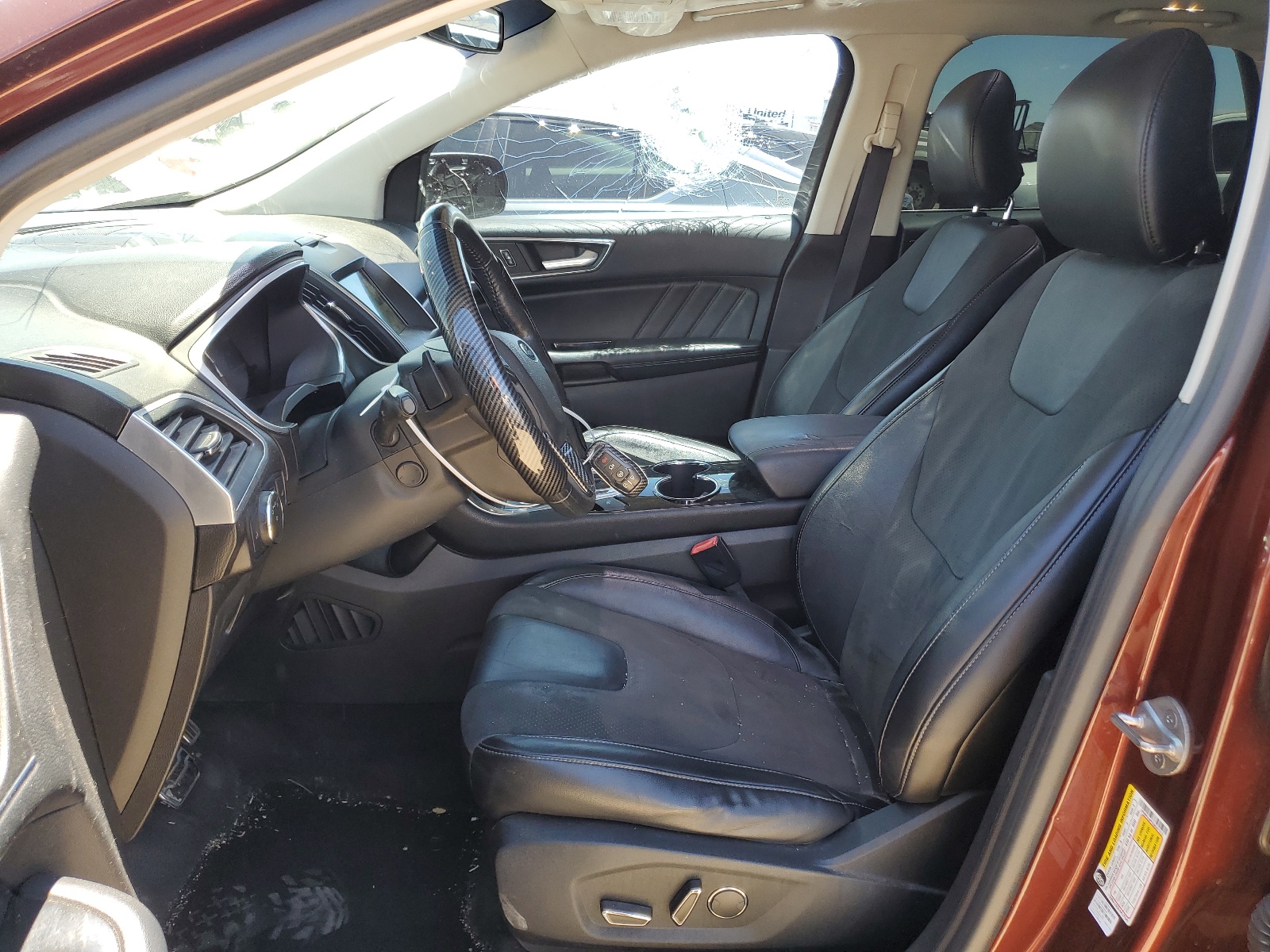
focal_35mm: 26
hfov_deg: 67.3
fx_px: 954
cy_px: 476
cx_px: 635
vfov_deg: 53.1
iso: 50
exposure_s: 1/204
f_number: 1.5
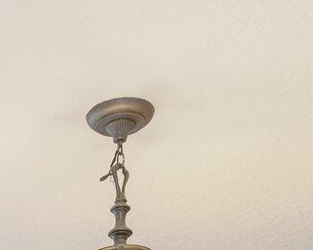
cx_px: -120
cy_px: 646
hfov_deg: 15.8
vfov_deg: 10.9
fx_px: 1055
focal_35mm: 114
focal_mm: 19.5
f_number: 9
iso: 640
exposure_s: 1/30
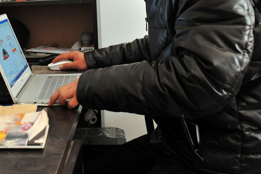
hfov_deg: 33.0
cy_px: 7
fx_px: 420
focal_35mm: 58
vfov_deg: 22.6
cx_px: 34
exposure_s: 1/15
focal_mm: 29
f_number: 5.6
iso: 640
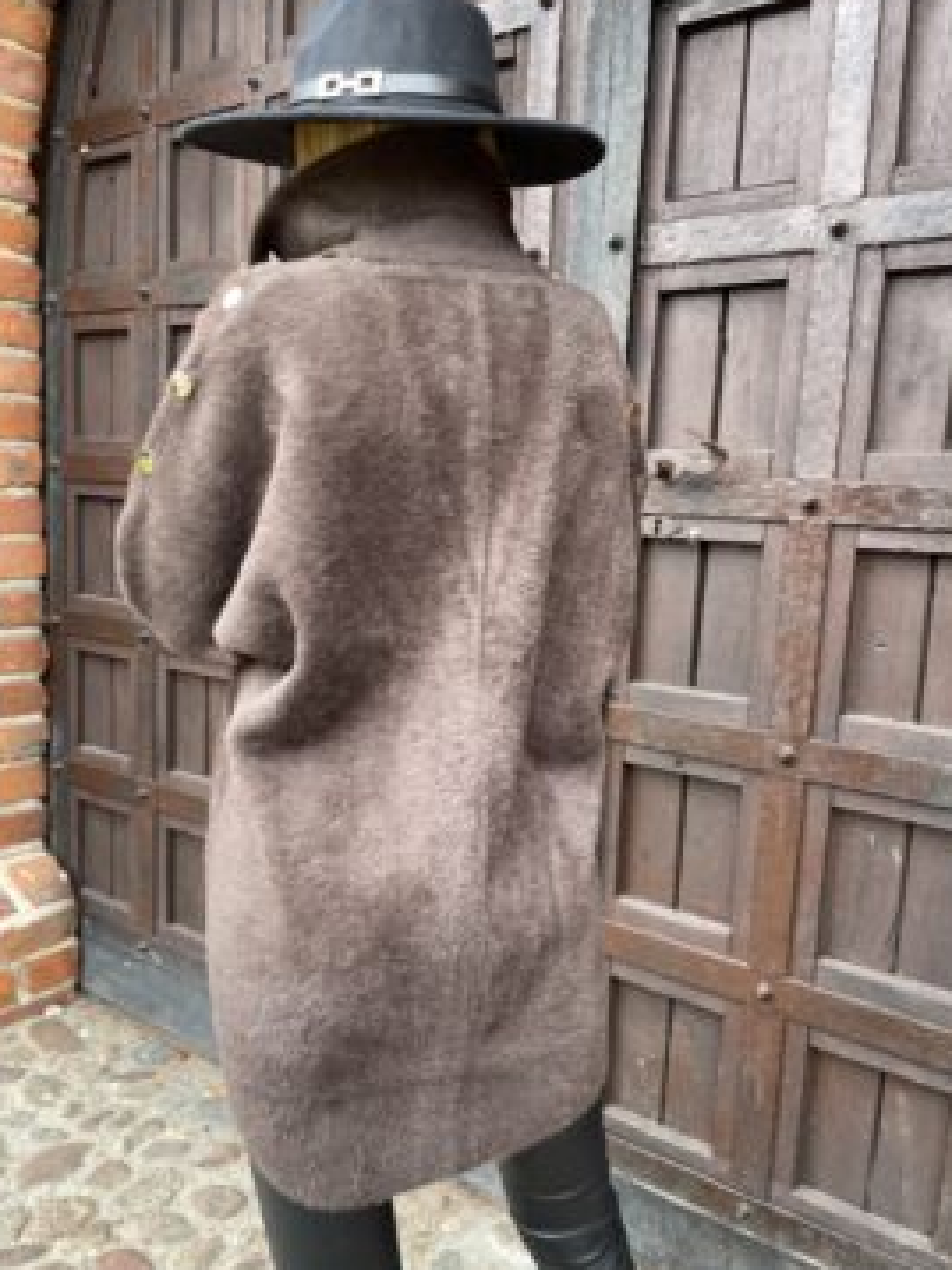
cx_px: 513
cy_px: 658
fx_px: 1064
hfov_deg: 48.2
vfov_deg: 61.7
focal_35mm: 29
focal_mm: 4.2
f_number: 1.6
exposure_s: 1/121
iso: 80
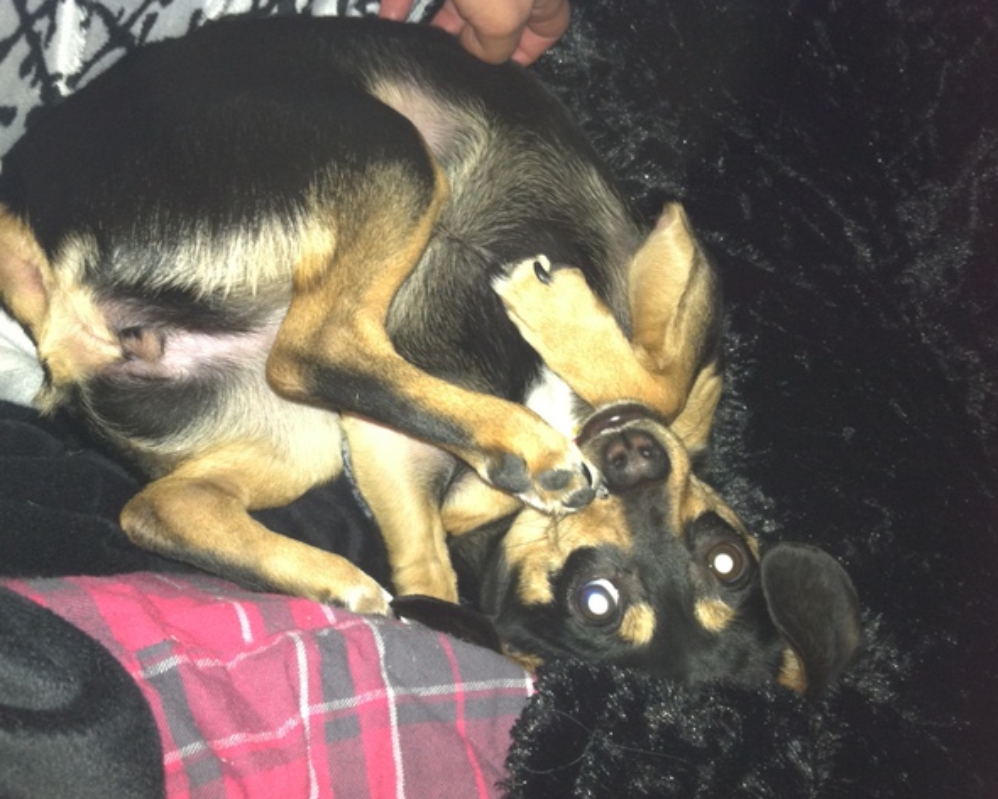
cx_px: 474
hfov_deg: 49.1
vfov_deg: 40.1
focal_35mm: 37
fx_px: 1093
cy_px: 401
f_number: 2.8
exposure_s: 1/15
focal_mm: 3.85
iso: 125
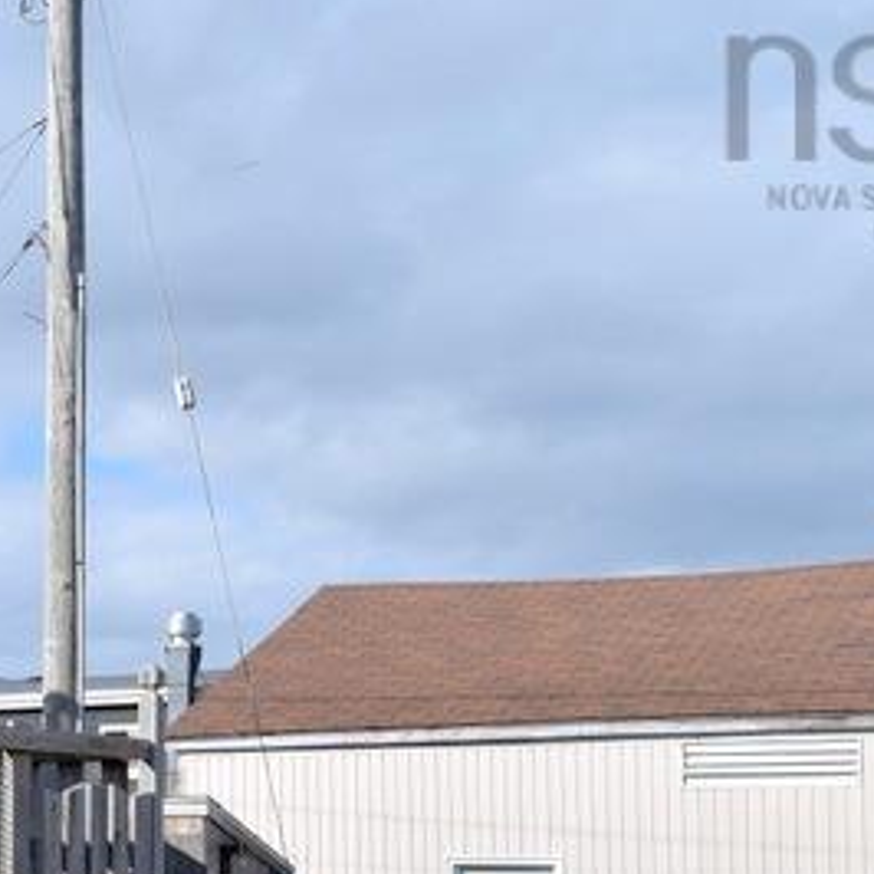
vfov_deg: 24.2
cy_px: 798
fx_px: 1971
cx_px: -30
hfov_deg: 23.8
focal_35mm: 69
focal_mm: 18
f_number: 10
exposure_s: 1/400
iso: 200
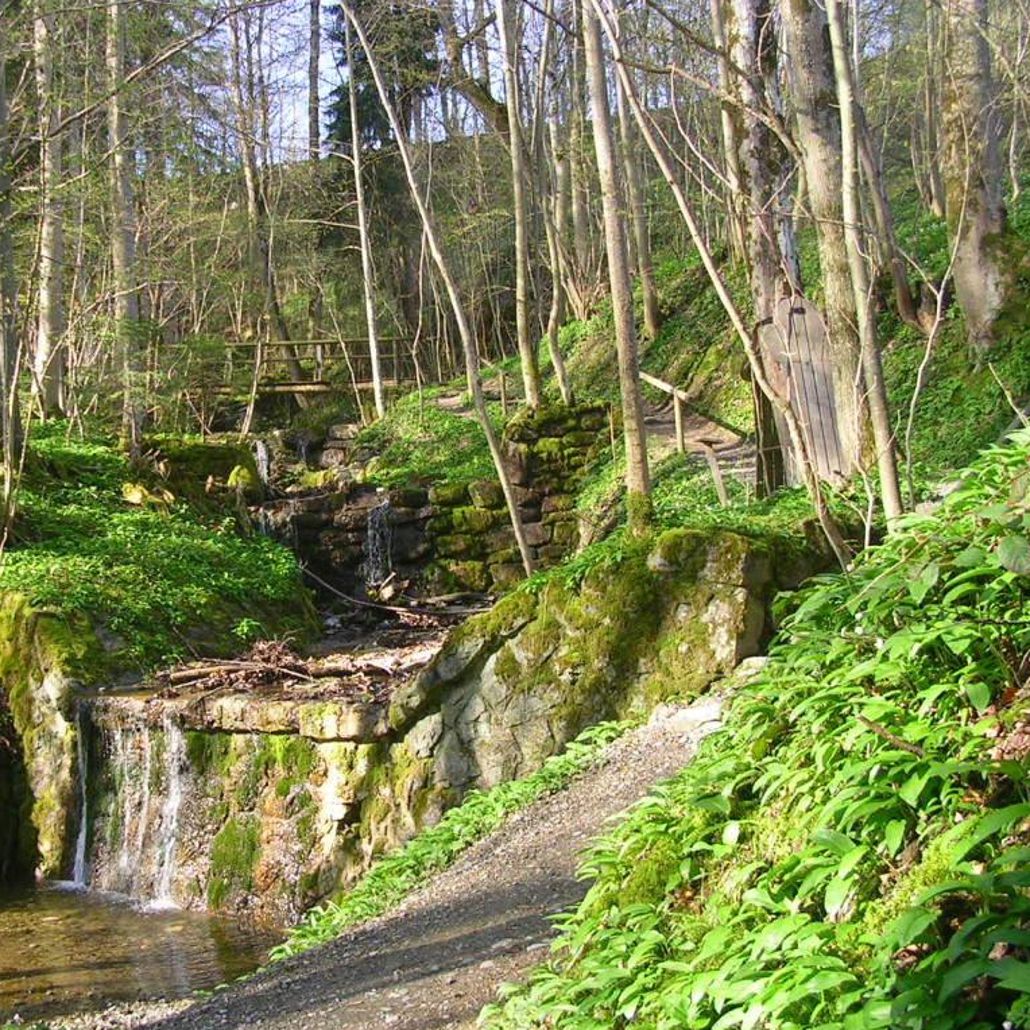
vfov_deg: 37.6
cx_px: 376
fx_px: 1515
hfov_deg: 37.3
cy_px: 515
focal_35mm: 45
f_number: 2.8
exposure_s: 1/124
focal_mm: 5.8
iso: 50
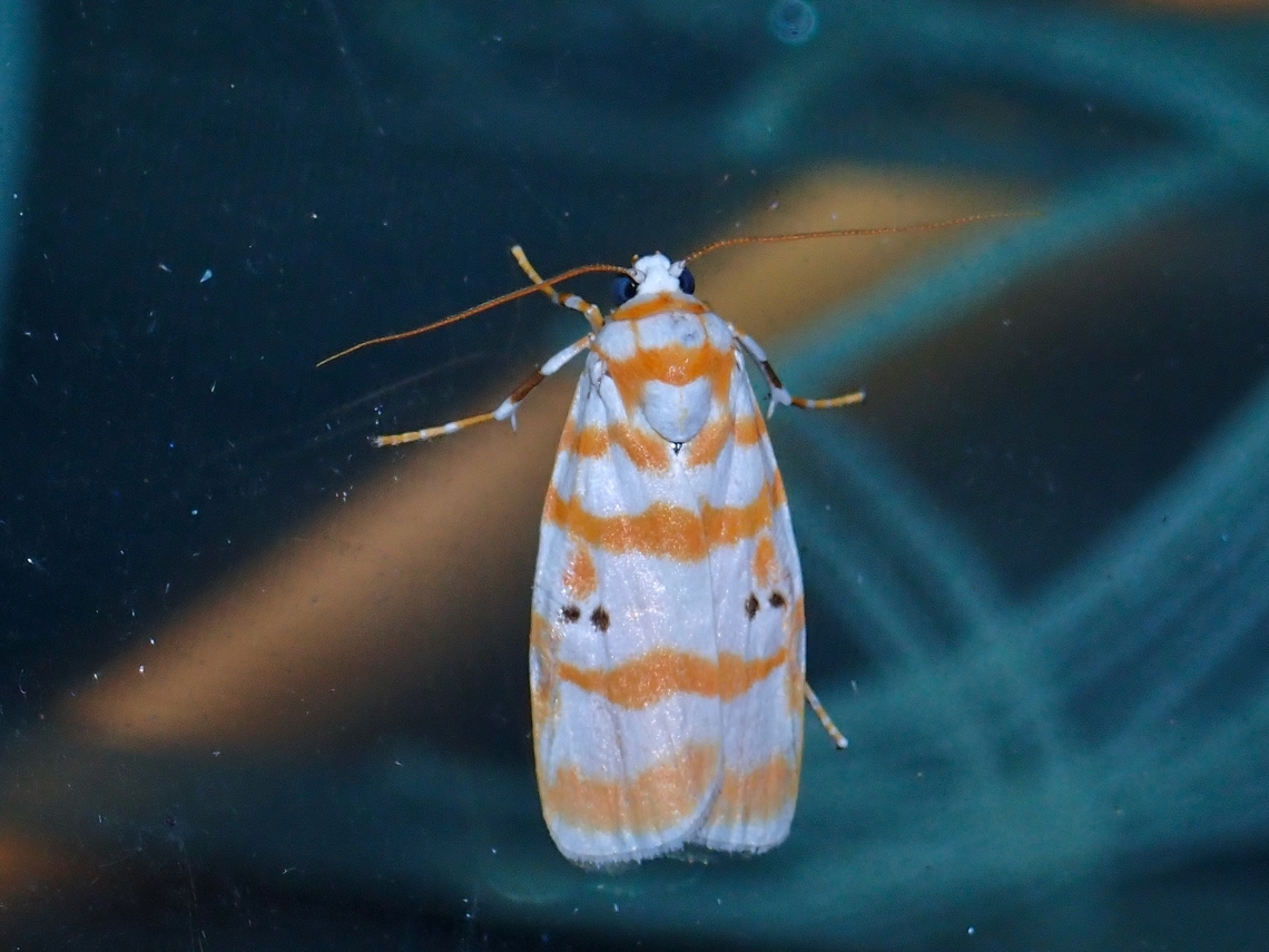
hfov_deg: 19.6
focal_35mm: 100
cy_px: 476
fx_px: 3666
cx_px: 634
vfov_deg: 14.8
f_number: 6.3
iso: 200
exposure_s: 1/400
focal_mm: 18
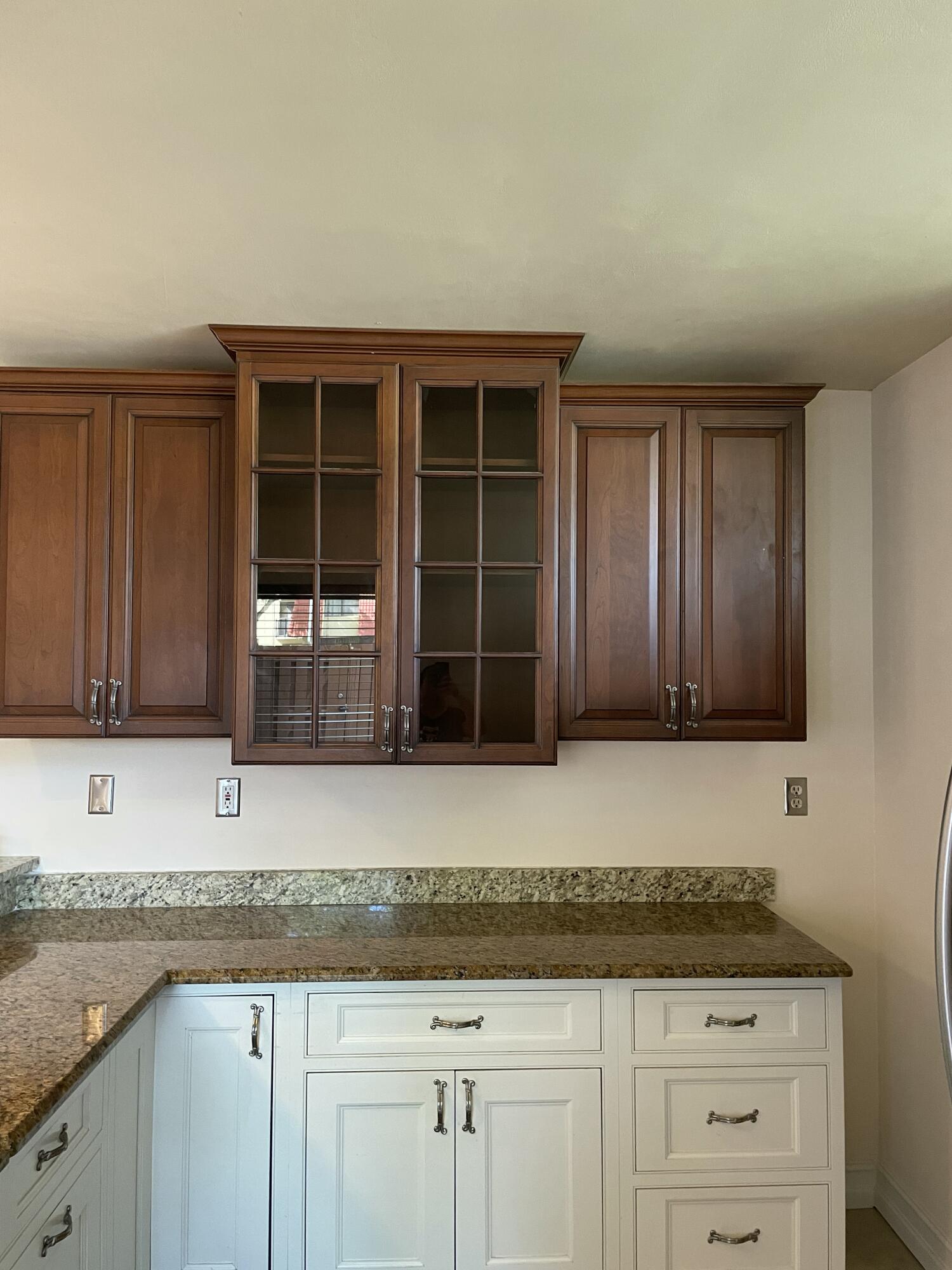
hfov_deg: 53.1
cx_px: 476
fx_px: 953
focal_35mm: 26
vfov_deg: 67.3
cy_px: 635
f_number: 1.6
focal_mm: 4.2
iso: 250
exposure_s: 1/60
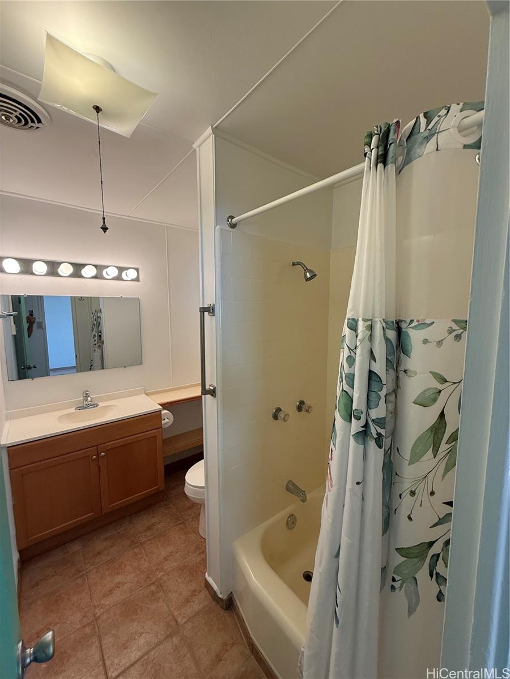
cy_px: 340
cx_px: 255
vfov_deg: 102.1
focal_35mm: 14
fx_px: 275
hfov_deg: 85.7
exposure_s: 1/120
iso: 200
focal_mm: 2.22
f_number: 2.2
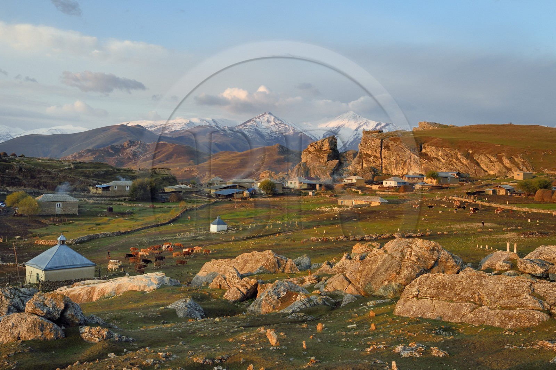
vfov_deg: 33.3
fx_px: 617
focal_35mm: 40
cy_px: 185
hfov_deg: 48.5
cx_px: 278
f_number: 14
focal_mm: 40
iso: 800
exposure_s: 1/160
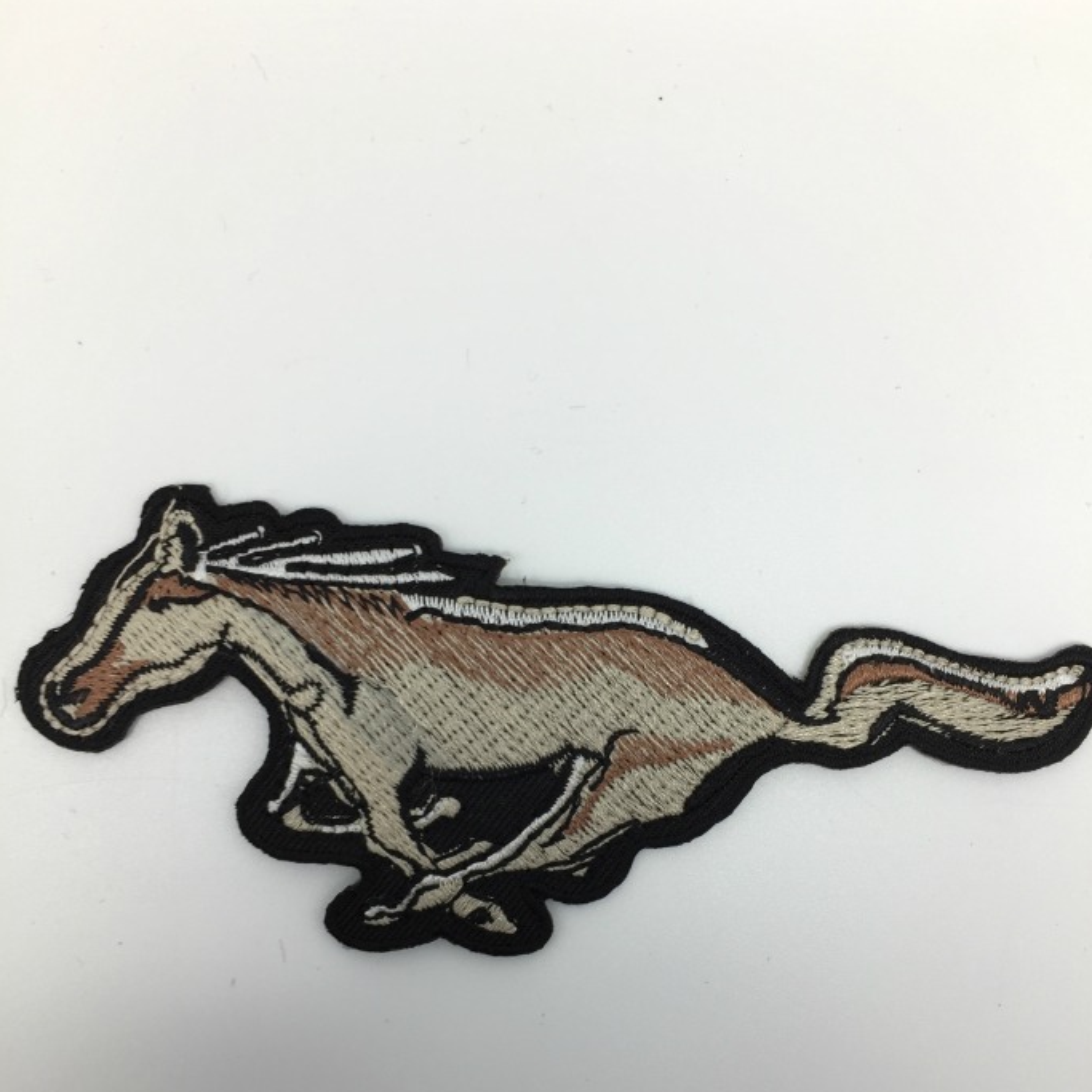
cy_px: 685
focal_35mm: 35
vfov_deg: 46.8
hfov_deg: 47.2
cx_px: 556
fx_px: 1249
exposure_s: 1/50
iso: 32
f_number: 2.2
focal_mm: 4.15
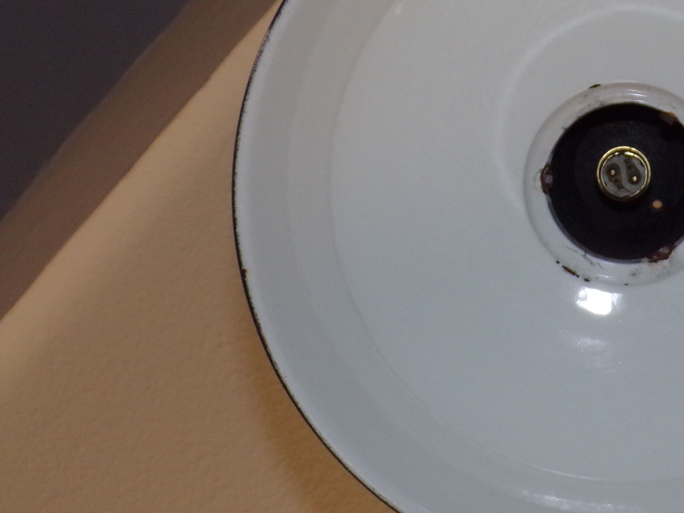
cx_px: 626
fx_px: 1522
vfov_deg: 19.1
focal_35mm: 77
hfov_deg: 24.5
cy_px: 161
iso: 200
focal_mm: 7.6
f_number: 3.4
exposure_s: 1/34
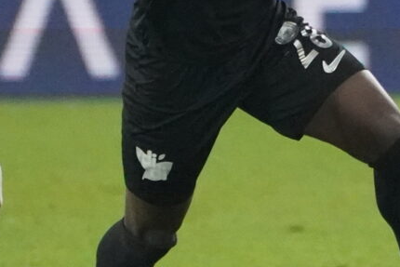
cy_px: 19
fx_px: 26452
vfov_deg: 0.6
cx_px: 417
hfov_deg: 0.9
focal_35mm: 2380
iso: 12800
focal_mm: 400
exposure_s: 1/2000
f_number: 5.6
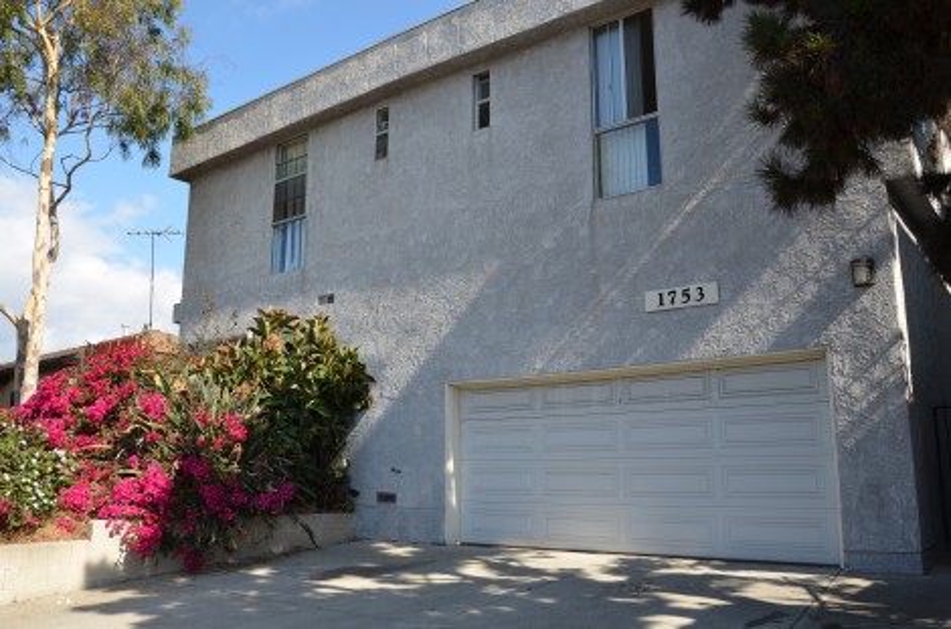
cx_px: 476
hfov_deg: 59.6
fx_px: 830
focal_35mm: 32
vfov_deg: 41.5
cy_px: 314
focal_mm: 21
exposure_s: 1/250
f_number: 8
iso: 160
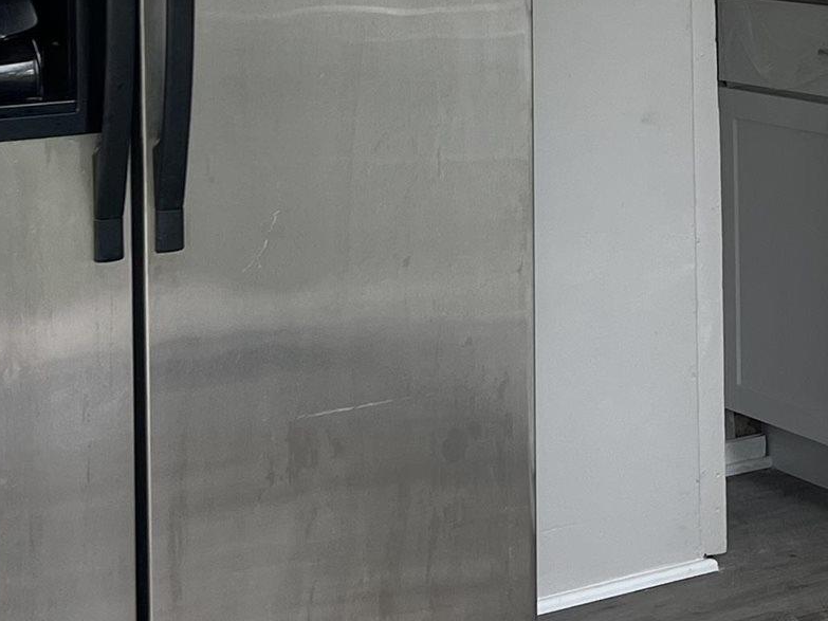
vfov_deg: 14.0
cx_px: 1056
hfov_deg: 18.1
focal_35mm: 102
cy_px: -175
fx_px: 2439
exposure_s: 1/121
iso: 50
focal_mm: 5.7
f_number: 1.5
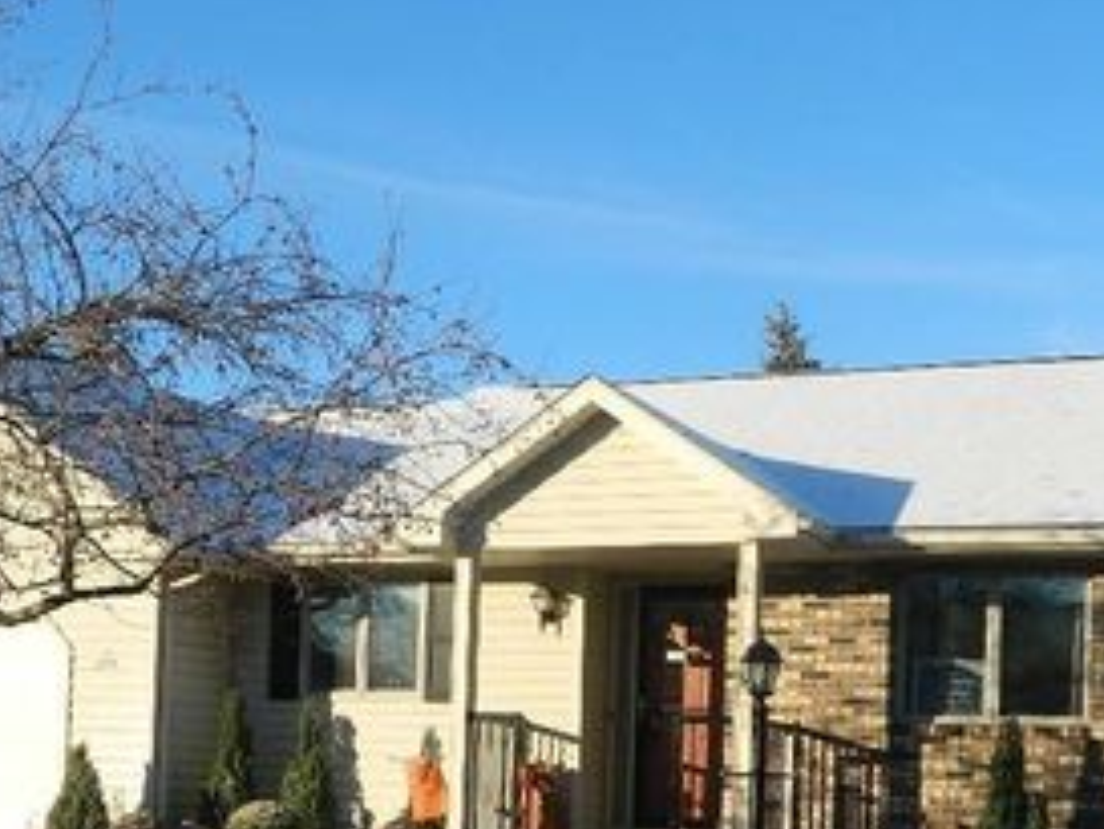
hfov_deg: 30.3
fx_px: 2042
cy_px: 726
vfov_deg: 22.5
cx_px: 546
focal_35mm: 64
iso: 80
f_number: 3.3
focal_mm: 6.2
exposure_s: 1/640
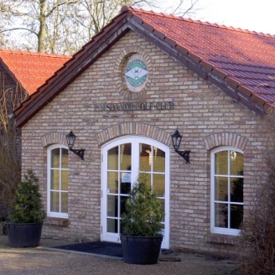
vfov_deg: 19.5
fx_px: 800
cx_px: 165
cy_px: 138
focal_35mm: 89
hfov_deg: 19.5
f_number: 4.2
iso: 50
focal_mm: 12.4
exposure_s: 1/100
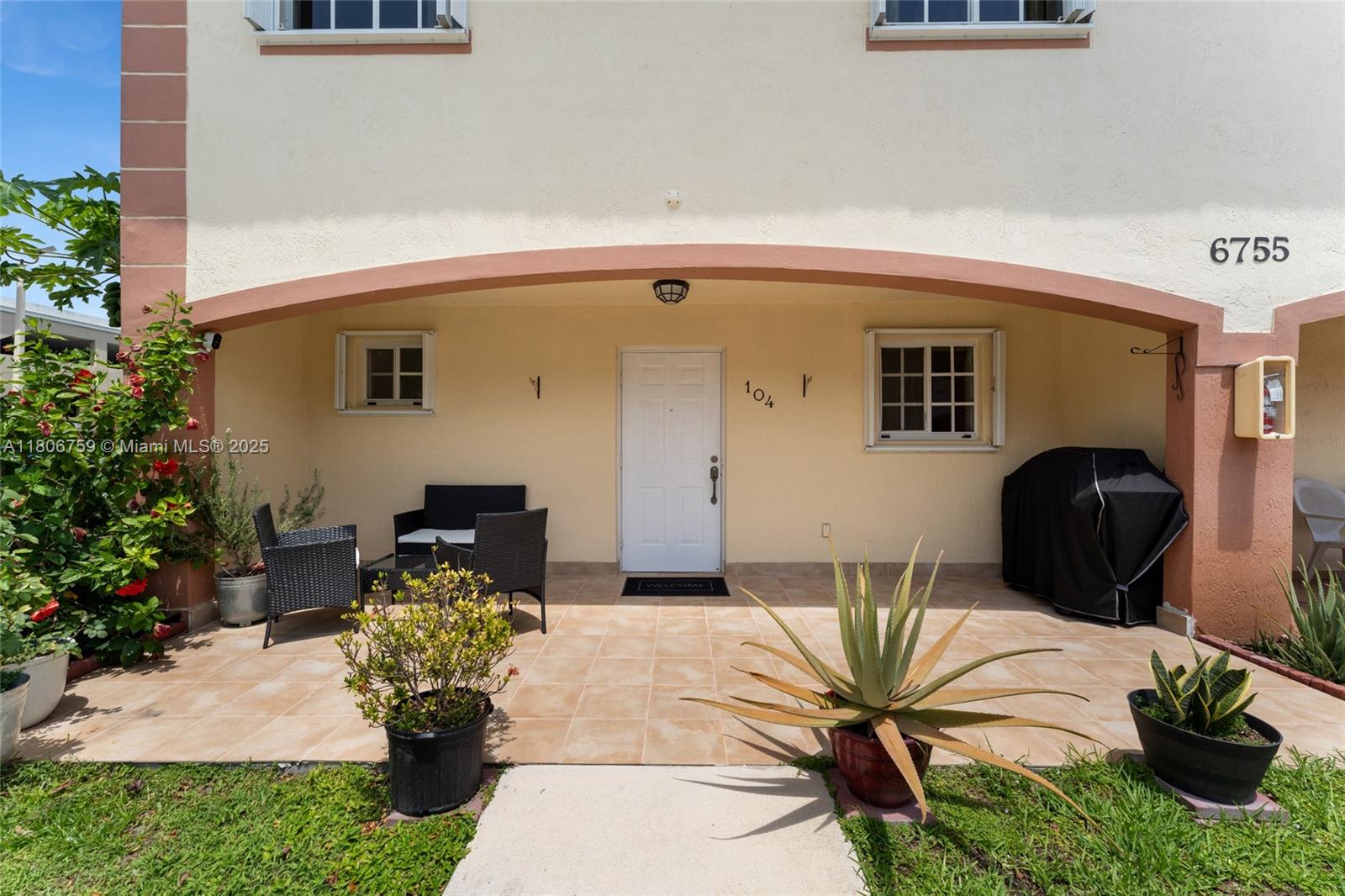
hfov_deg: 104.3
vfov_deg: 81.2
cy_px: 448
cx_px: 672
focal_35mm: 14
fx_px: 523
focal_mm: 14
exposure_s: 1/160
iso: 100
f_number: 9
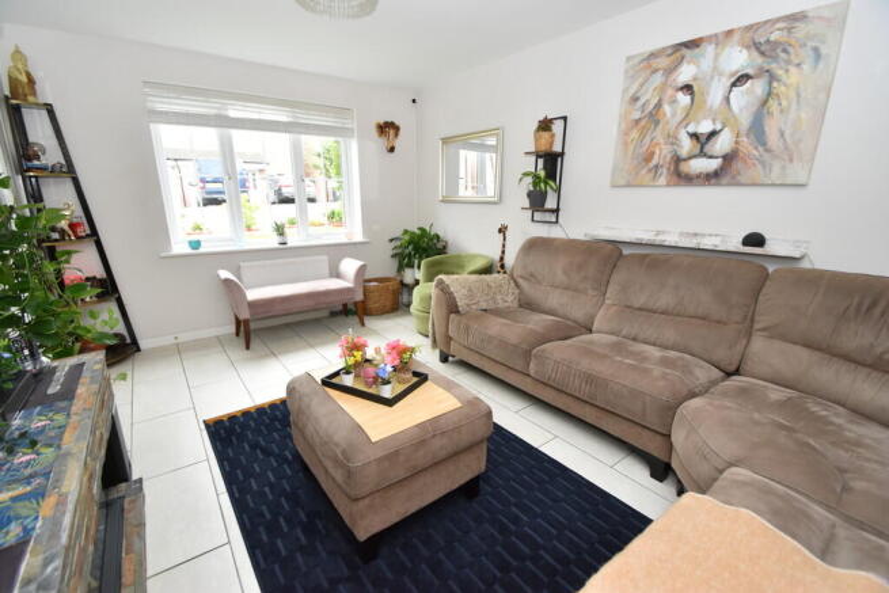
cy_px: 296
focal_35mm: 15
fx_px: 370
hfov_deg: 100.4
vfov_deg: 77.4
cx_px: 444
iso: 800
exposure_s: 1/100
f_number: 5
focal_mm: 10
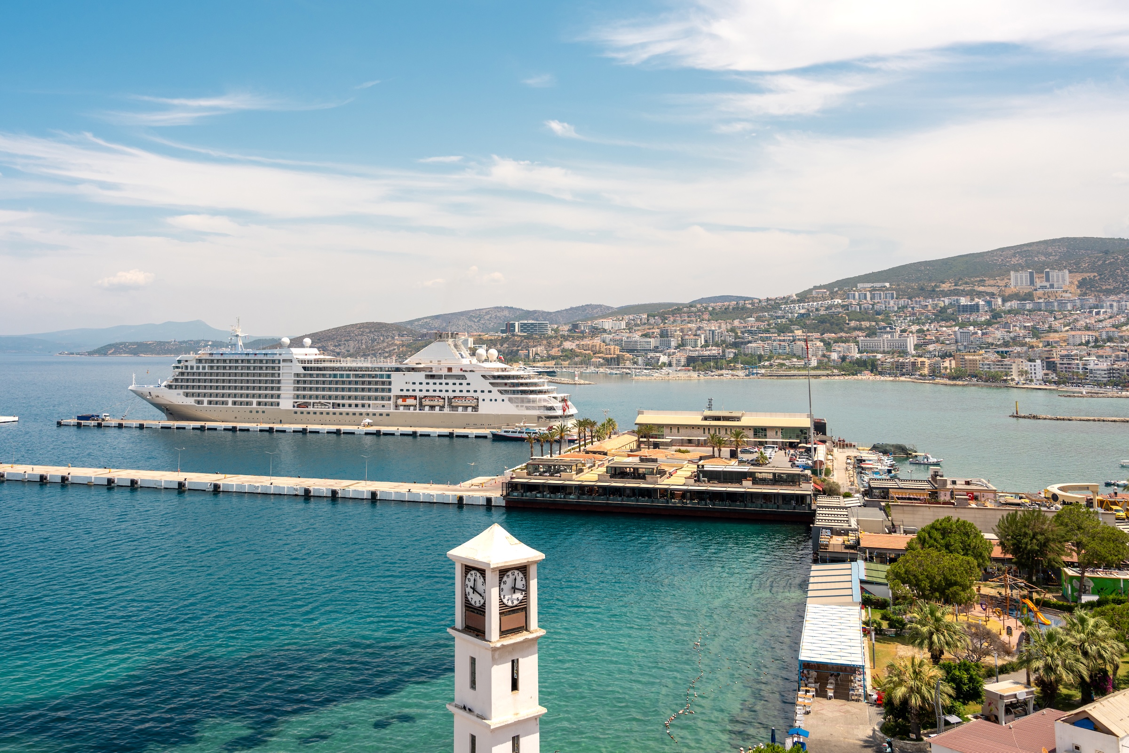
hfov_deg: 73.7
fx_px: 753
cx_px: 564
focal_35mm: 24
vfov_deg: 53.1
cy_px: 376
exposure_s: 1/400
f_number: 7.1
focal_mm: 24
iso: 80
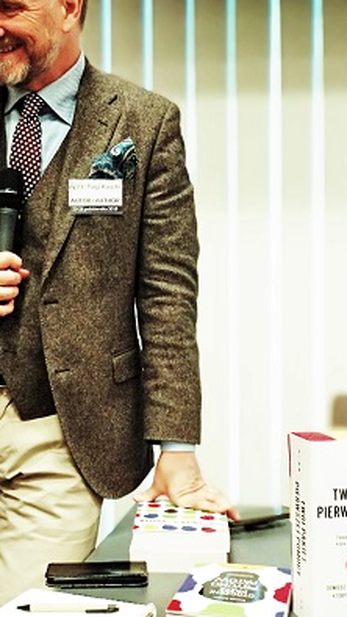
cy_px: 276
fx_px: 1127
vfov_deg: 30.5
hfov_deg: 17.5
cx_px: 145
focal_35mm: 69
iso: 1250
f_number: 2.6
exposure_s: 1/33
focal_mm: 5.99
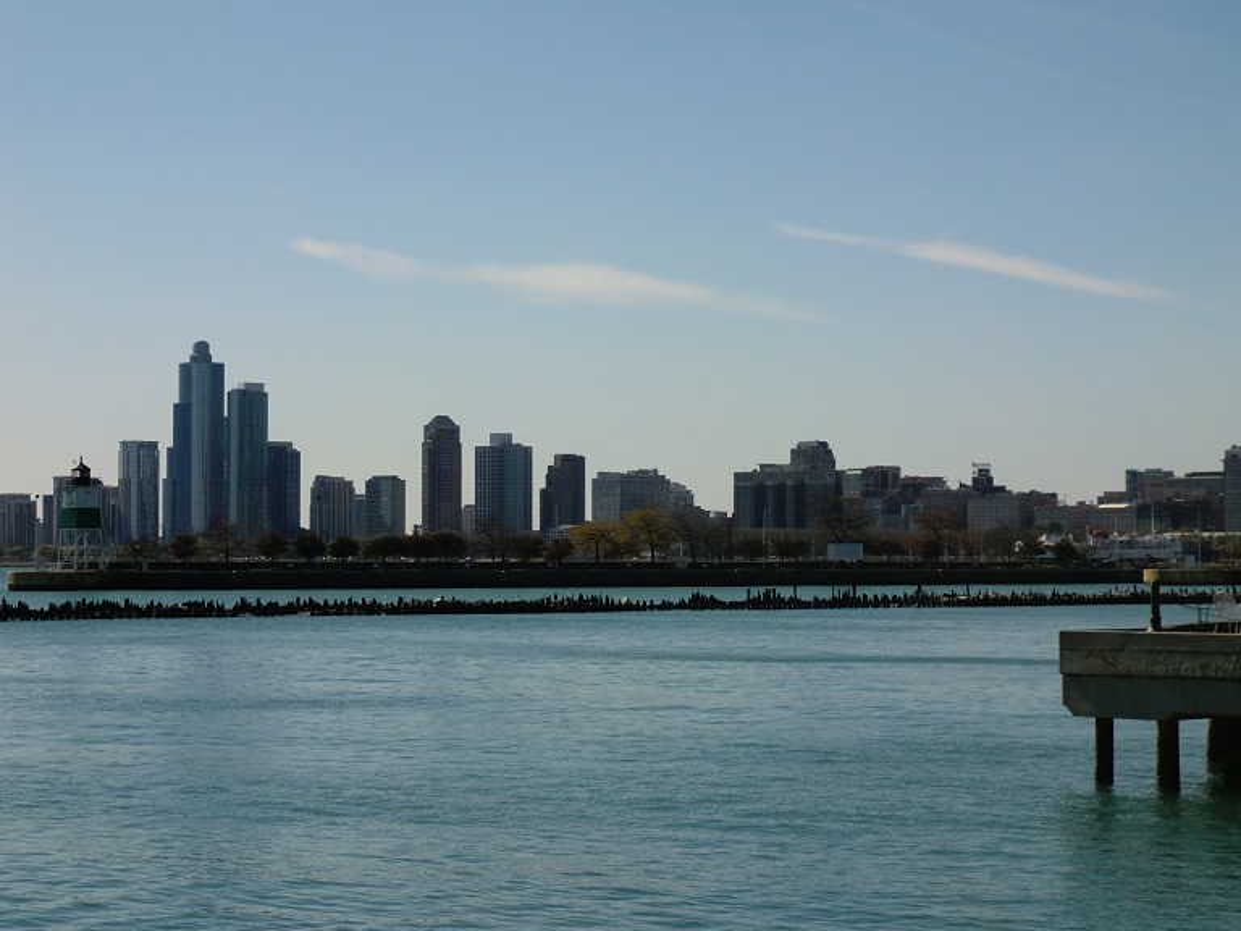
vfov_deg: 16.8
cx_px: 620
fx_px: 3155
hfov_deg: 22.3
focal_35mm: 88
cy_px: 466
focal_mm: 15.7
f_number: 12.8
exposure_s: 1/200
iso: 64
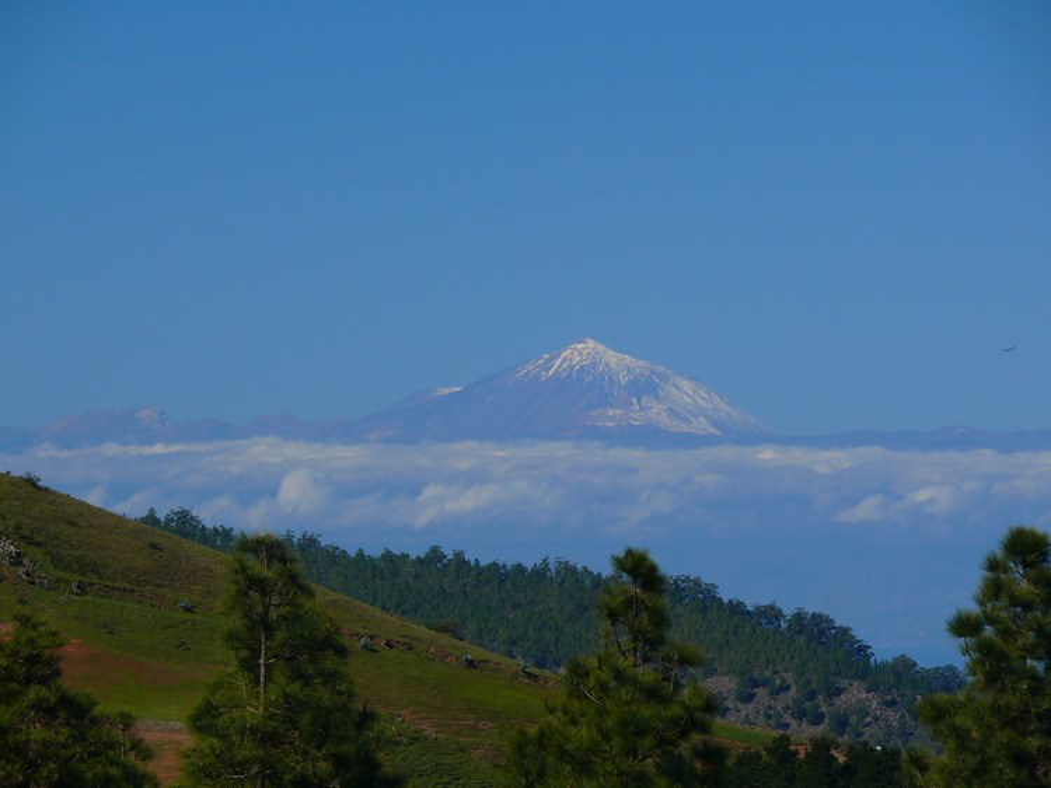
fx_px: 8195
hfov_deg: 7.3
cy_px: 394
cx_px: 526
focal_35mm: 270
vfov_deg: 5.5
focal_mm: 57
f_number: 5.6
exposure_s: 1/250
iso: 100
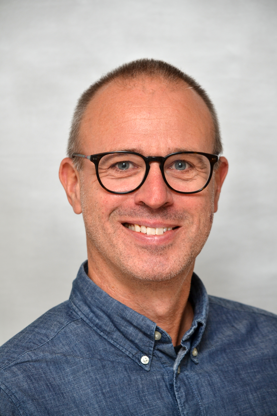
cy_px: 208
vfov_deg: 14.9
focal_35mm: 138
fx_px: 1593
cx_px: 138
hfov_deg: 9.9
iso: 200
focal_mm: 92
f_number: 5.6
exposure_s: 1/60
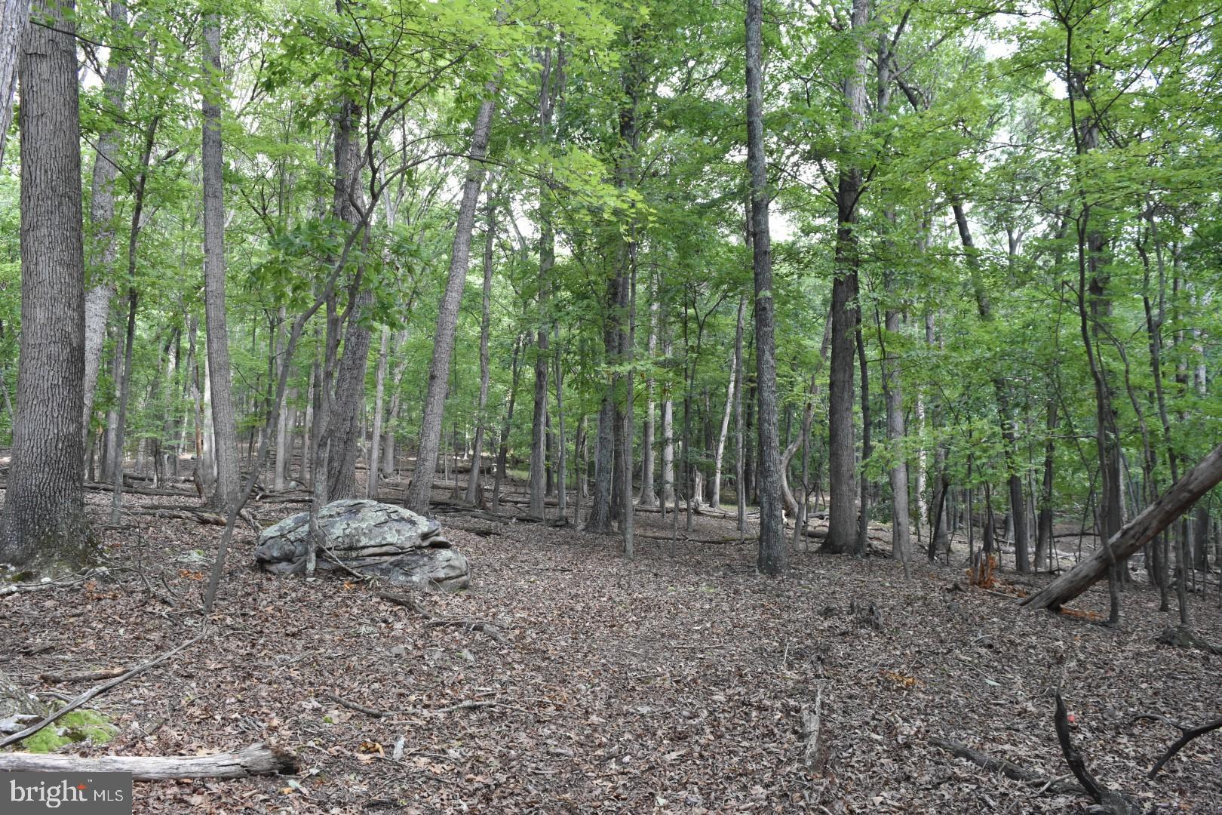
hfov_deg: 67.4
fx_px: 916
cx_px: 611
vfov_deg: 47.9
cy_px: 408
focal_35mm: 27
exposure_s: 1/320
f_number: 6.3
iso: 1600
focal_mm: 18
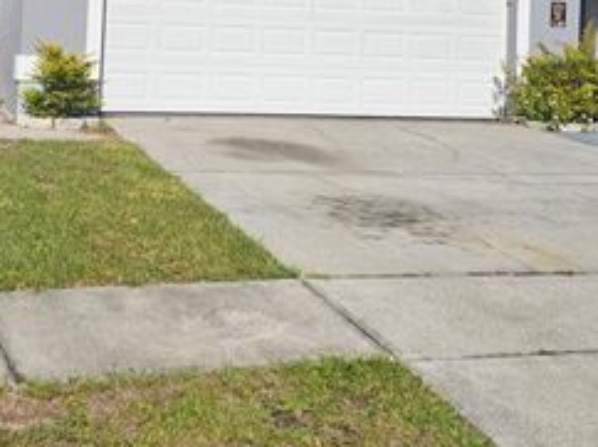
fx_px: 1156
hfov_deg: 28.9
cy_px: -47
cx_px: 246
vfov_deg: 20.8
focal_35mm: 67
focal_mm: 6.3
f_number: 1.7
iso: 10
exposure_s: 1/1834
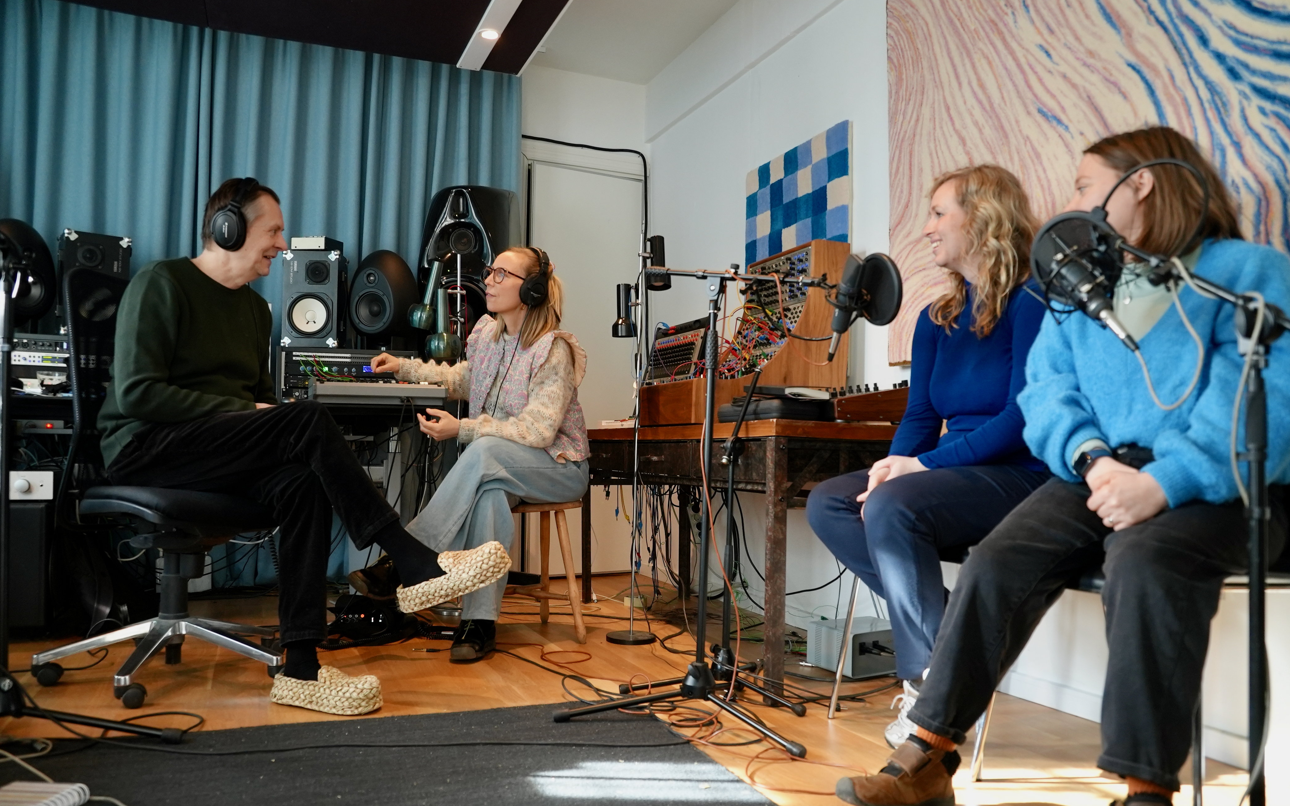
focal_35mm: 25
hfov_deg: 72.5
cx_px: 652
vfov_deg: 49.2
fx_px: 879
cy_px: 433
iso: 2000
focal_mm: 24
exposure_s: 1/160
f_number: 4
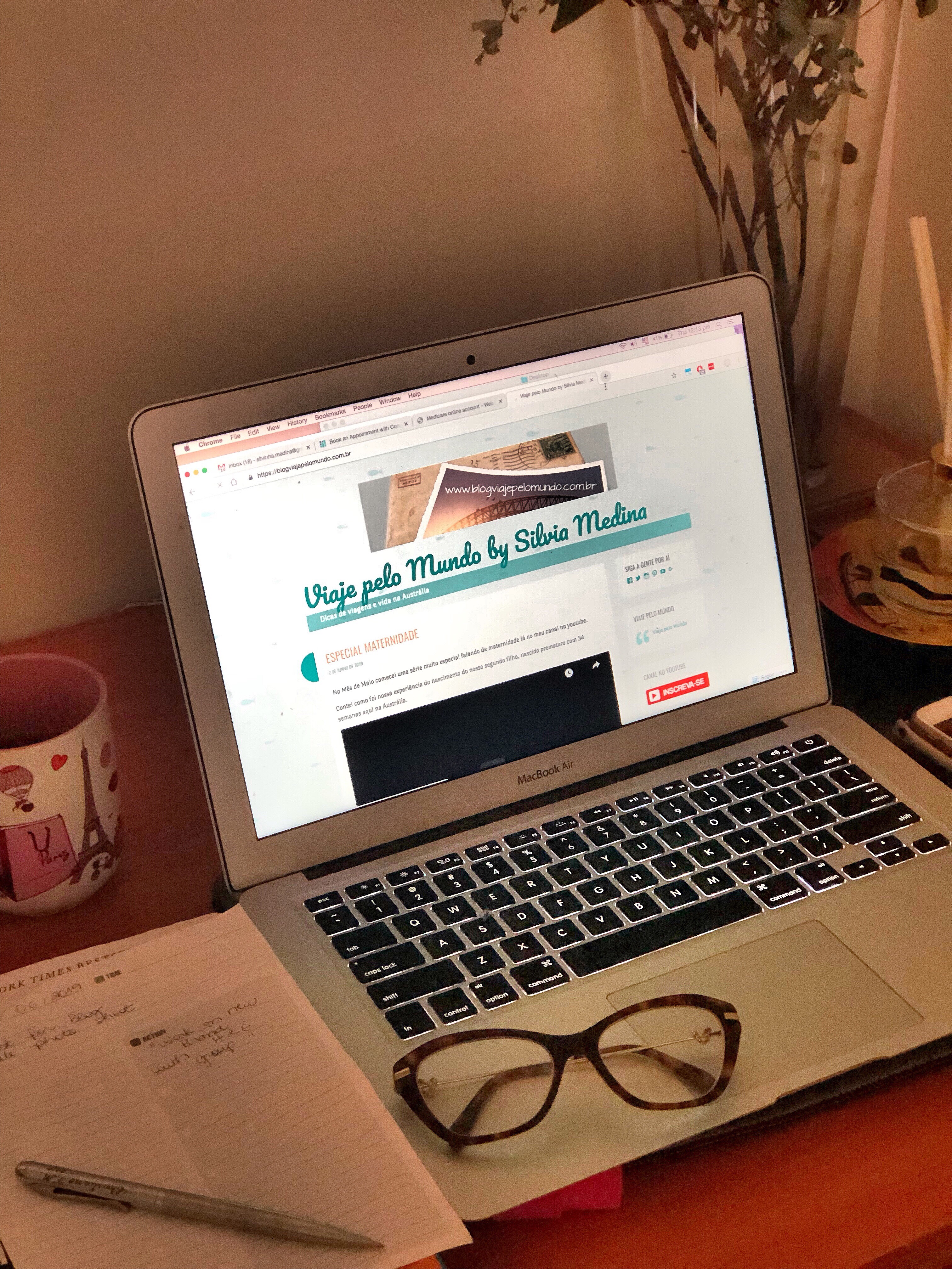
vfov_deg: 33.8
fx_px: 2090
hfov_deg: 25.7
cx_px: 476
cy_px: 634
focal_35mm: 57
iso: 125
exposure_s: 1/30
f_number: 2.8
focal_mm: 6.6
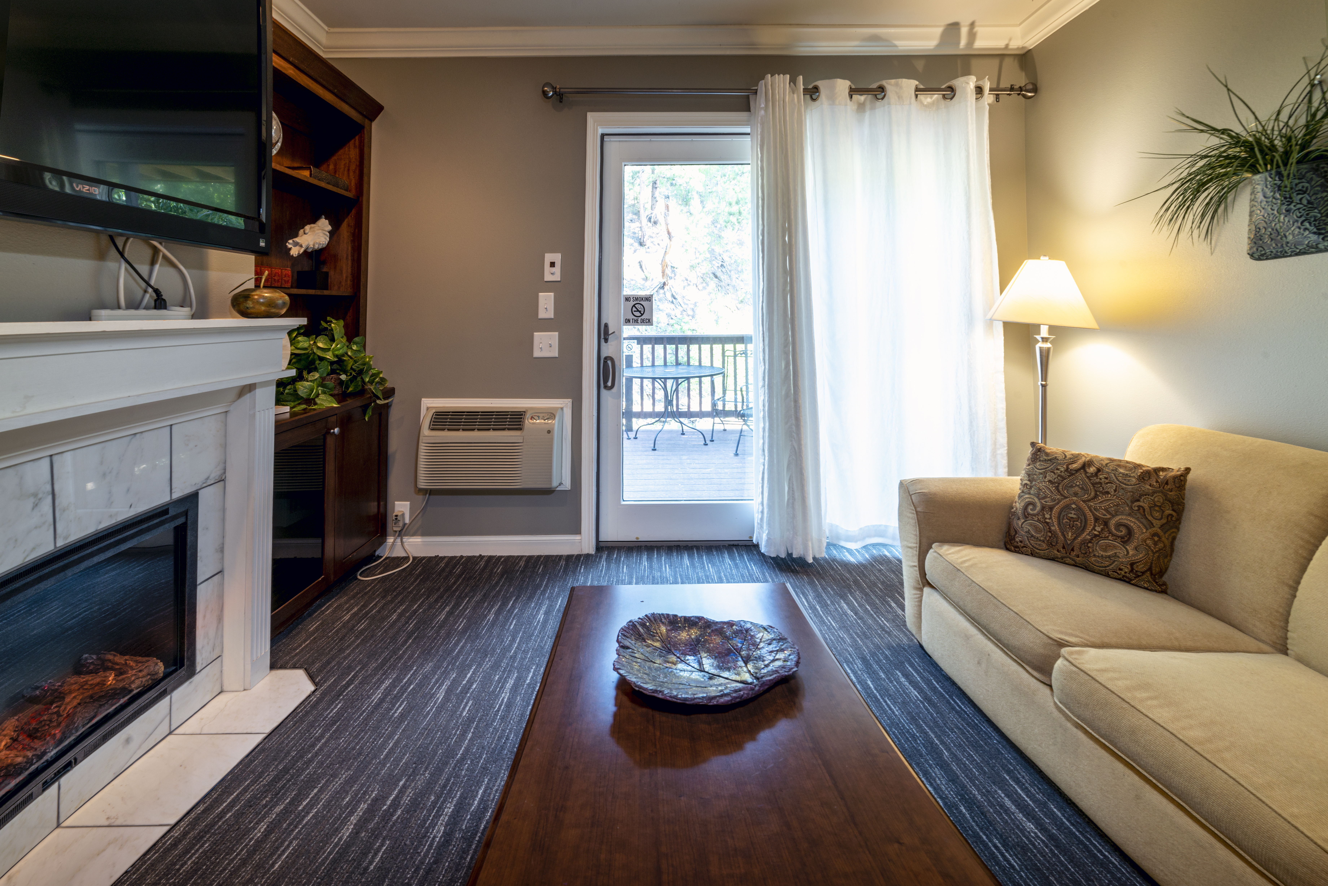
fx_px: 517
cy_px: 443
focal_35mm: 14
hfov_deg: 104.2
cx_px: 664
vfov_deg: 81.2
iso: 100
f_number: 14
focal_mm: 14
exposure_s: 1
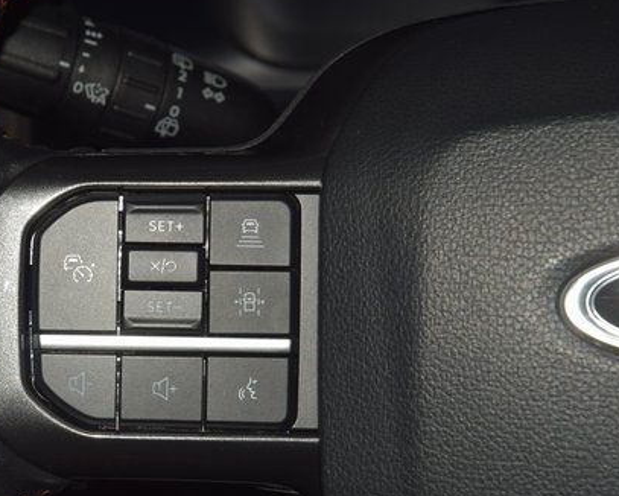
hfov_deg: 12.4
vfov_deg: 10.0
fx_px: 2841
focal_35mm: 155
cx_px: 175
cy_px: 255
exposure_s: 1/125
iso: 100
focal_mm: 70
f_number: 8
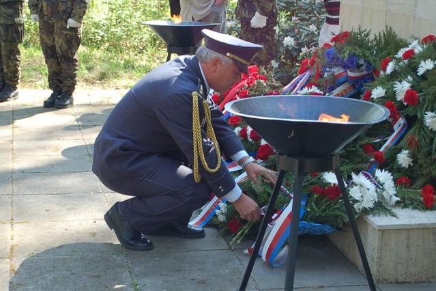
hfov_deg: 41.1
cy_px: 146
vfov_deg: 28.1
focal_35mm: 48
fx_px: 581
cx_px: 218
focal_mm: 32
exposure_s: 1/125
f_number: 5.6
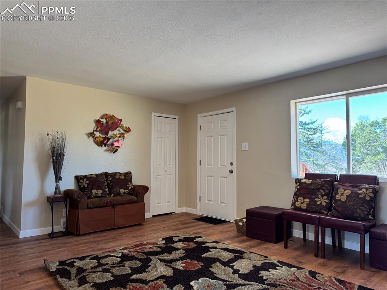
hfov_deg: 71.6
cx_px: 194
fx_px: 268
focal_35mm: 24
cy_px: 145
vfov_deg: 56.8
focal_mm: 6.76
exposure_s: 1/120
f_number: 1.78
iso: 100
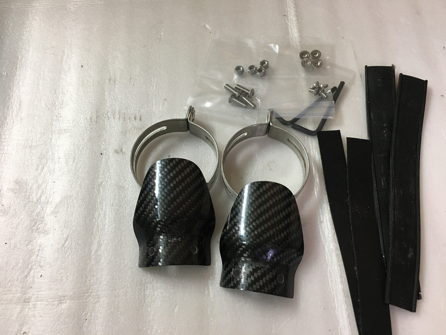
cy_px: 168
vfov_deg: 48.2
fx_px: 374
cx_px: 223
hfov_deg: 61.7
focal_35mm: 29
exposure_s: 1/30
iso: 125
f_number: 2.2
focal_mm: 4.15
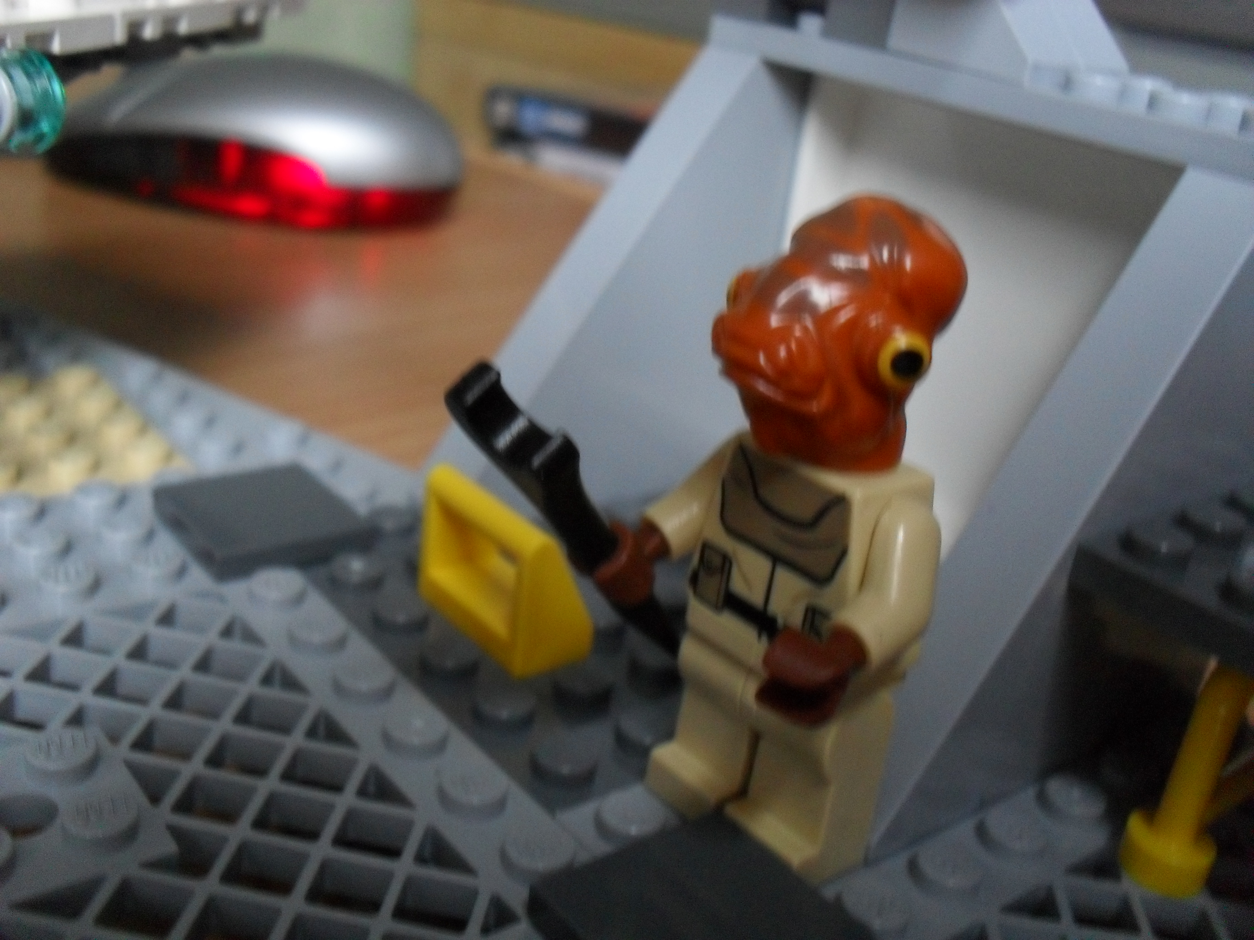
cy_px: 470
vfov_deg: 40.7
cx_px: 627
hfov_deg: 52.6
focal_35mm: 35
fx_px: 1268
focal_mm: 6.3
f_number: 3.2
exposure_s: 1/15
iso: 400
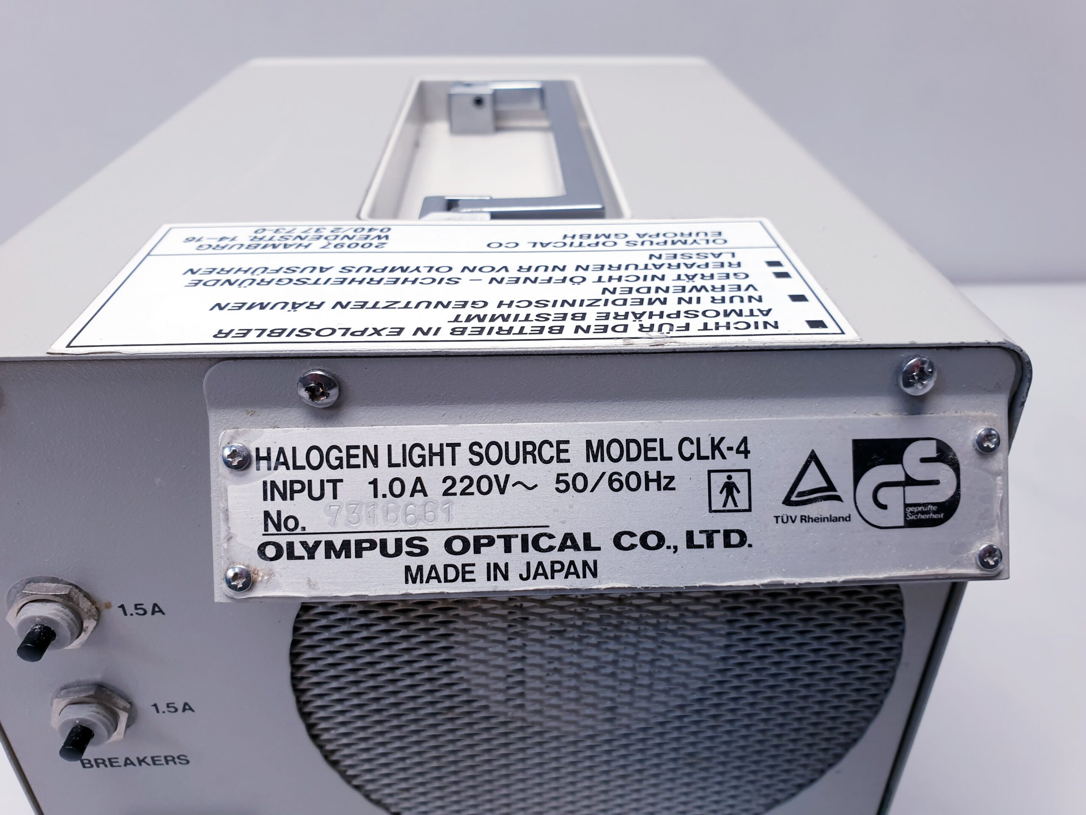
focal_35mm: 26
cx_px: 543
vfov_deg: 53.1
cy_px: 408
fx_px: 816
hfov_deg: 67.3
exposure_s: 1/50
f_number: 2.4
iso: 50
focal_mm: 4.3
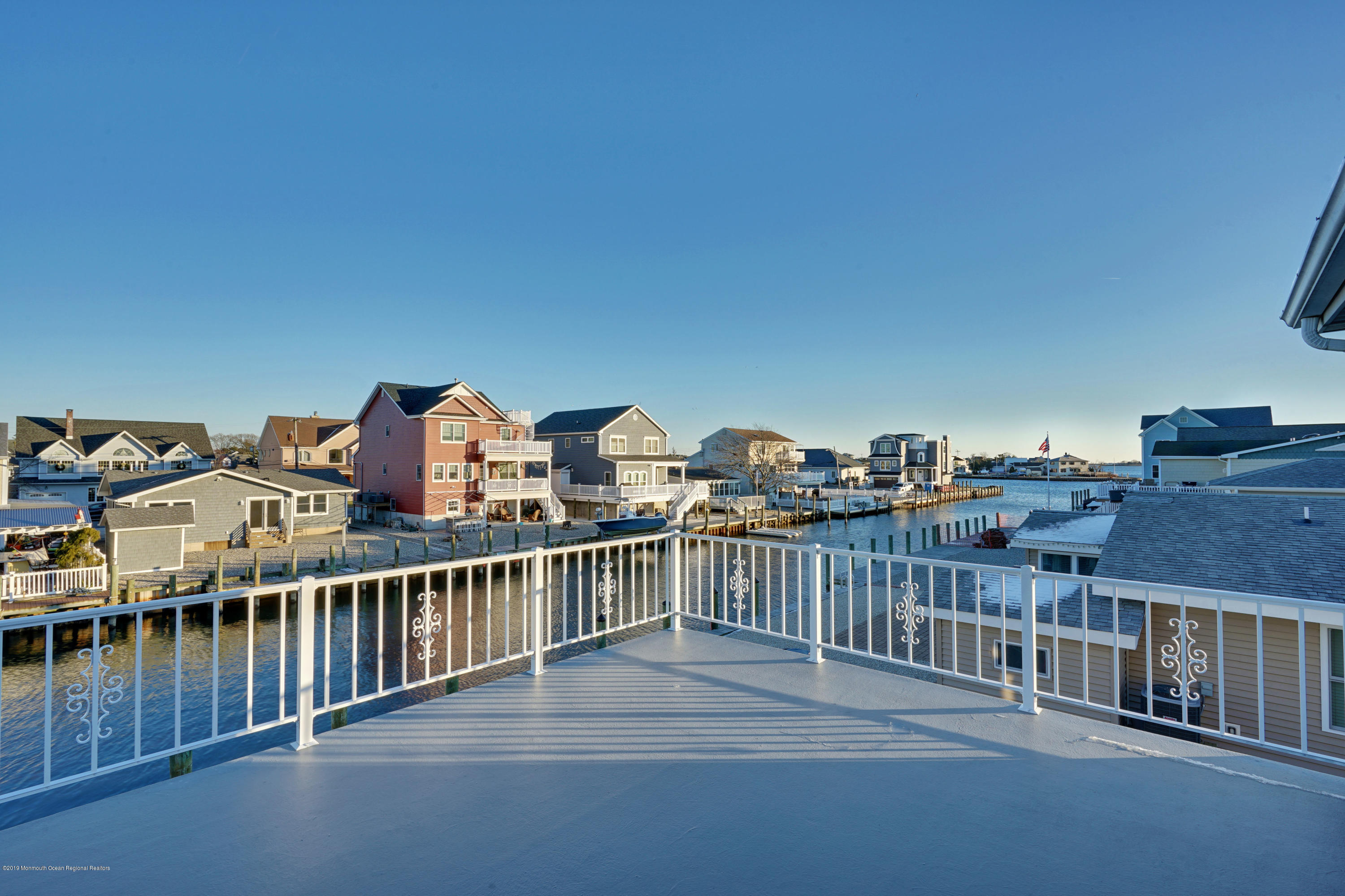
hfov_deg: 96.7
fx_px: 598
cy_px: 448
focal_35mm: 16
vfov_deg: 73.7
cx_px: 672
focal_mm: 16
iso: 100
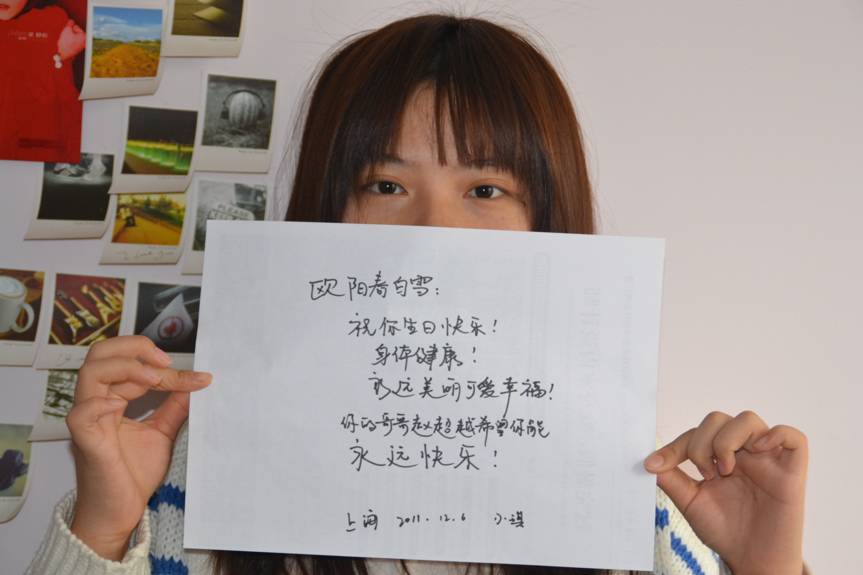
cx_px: 432
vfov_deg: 16.3
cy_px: 288
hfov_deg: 24.2
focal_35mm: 84
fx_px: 2014
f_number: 5
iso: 1250
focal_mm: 56
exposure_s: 1/60
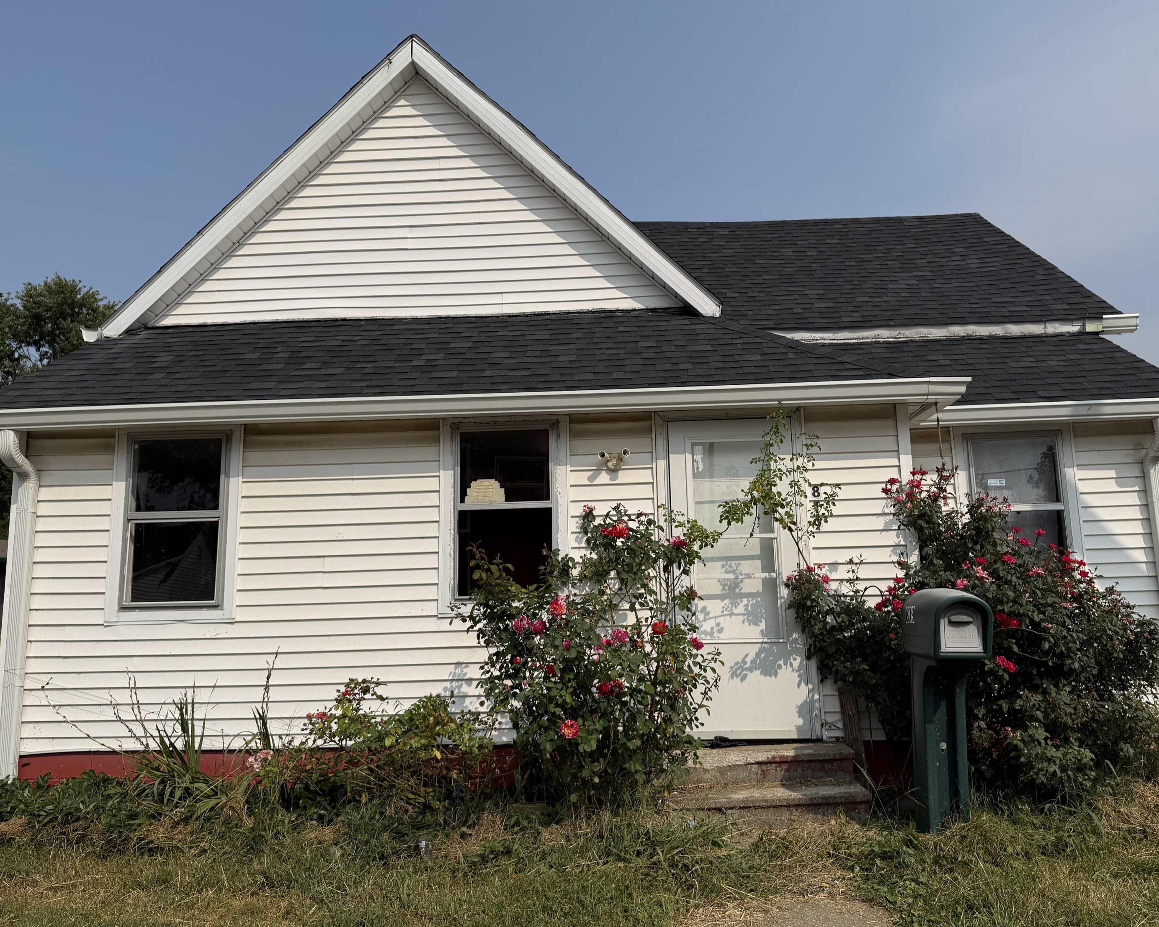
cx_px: 592
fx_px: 892
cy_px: 464
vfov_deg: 54.9
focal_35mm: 26
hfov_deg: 66.0
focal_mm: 6.76
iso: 80
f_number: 1.78
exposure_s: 1/8130
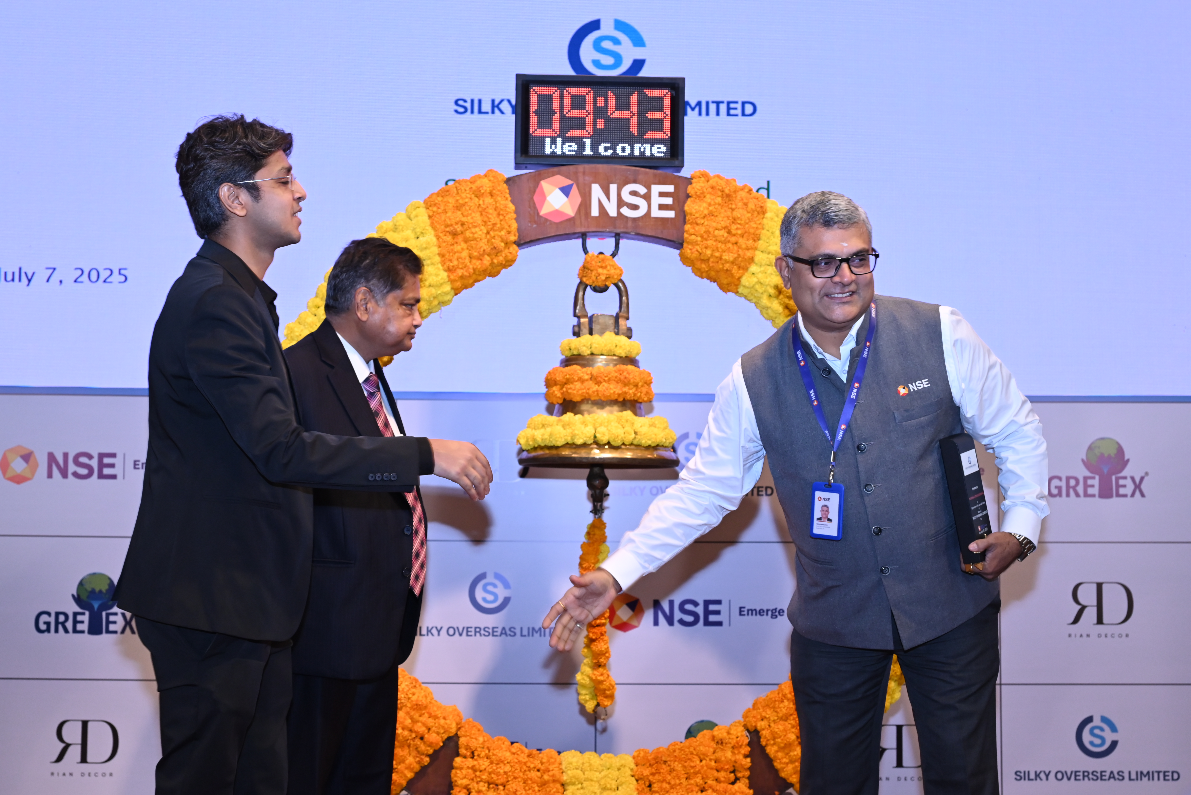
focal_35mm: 46
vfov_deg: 29.3
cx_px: 596
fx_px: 1522
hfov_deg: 42.7
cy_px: 398
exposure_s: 1/125
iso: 1250
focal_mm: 46
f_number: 5.6
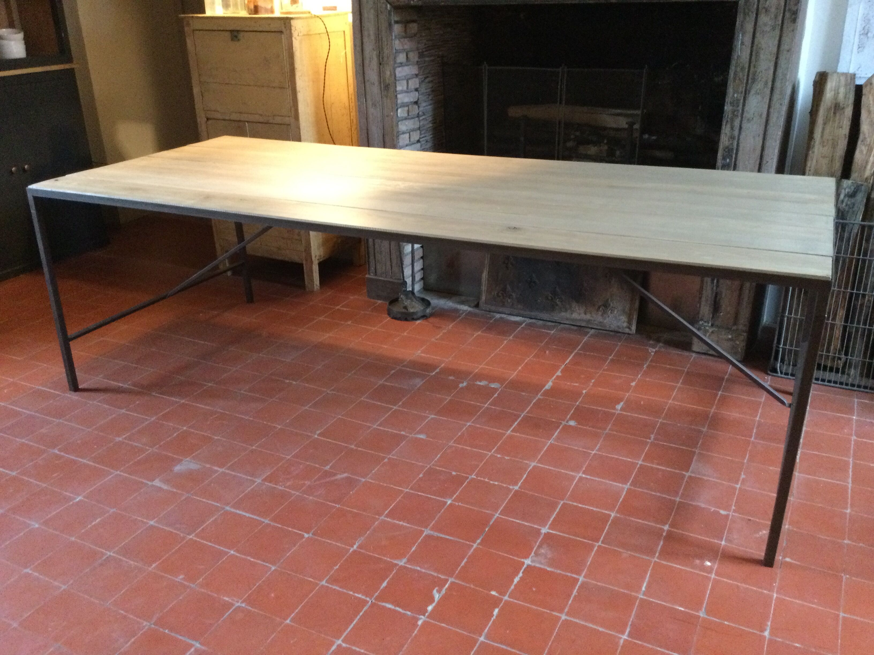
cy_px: 328
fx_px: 783
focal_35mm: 31
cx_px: 437
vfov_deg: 45.4
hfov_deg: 58.4
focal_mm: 3.3
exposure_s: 1/17
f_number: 2.4
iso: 400
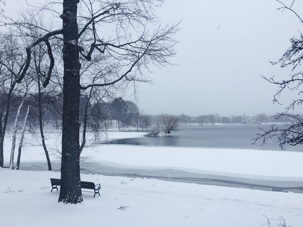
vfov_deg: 48.2
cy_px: 114
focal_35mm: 29
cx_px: 152
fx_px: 254
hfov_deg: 61.7
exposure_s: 1/670
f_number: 2.2
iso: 32
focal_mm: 4.15
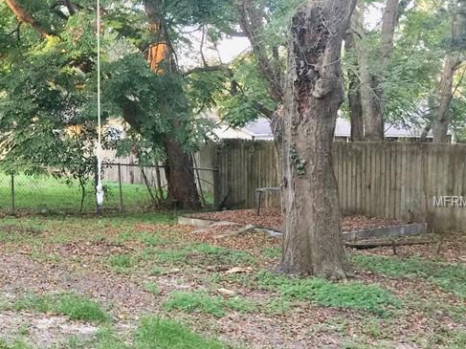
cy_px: 202
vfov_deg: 24.0
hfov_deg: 29.6
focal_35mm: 61
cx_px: 1
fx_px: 821
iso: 32
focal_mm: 4.15
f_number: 2.2
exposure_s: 1/30
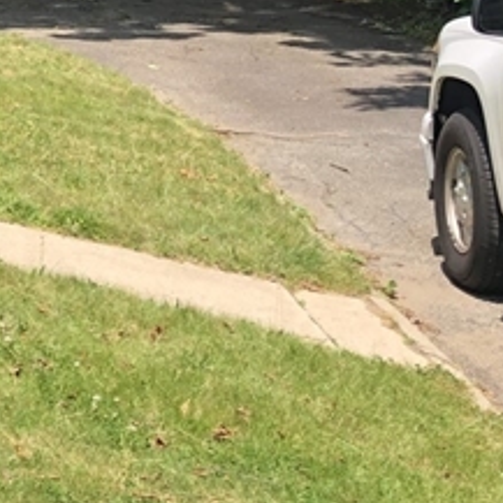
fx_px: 1923
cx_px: -373
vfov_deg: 14.2
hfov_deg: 13.5
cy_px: -169
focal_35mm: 117
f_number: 1.8
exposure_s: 1/640
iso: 20
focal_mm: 3.99
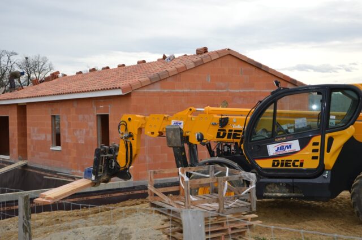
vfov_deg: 25.7
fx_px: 527
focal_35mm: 52
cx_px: 181
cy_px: 120
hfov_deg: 37.9
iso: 100
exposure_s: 1/200
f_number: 6.3
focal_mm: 35
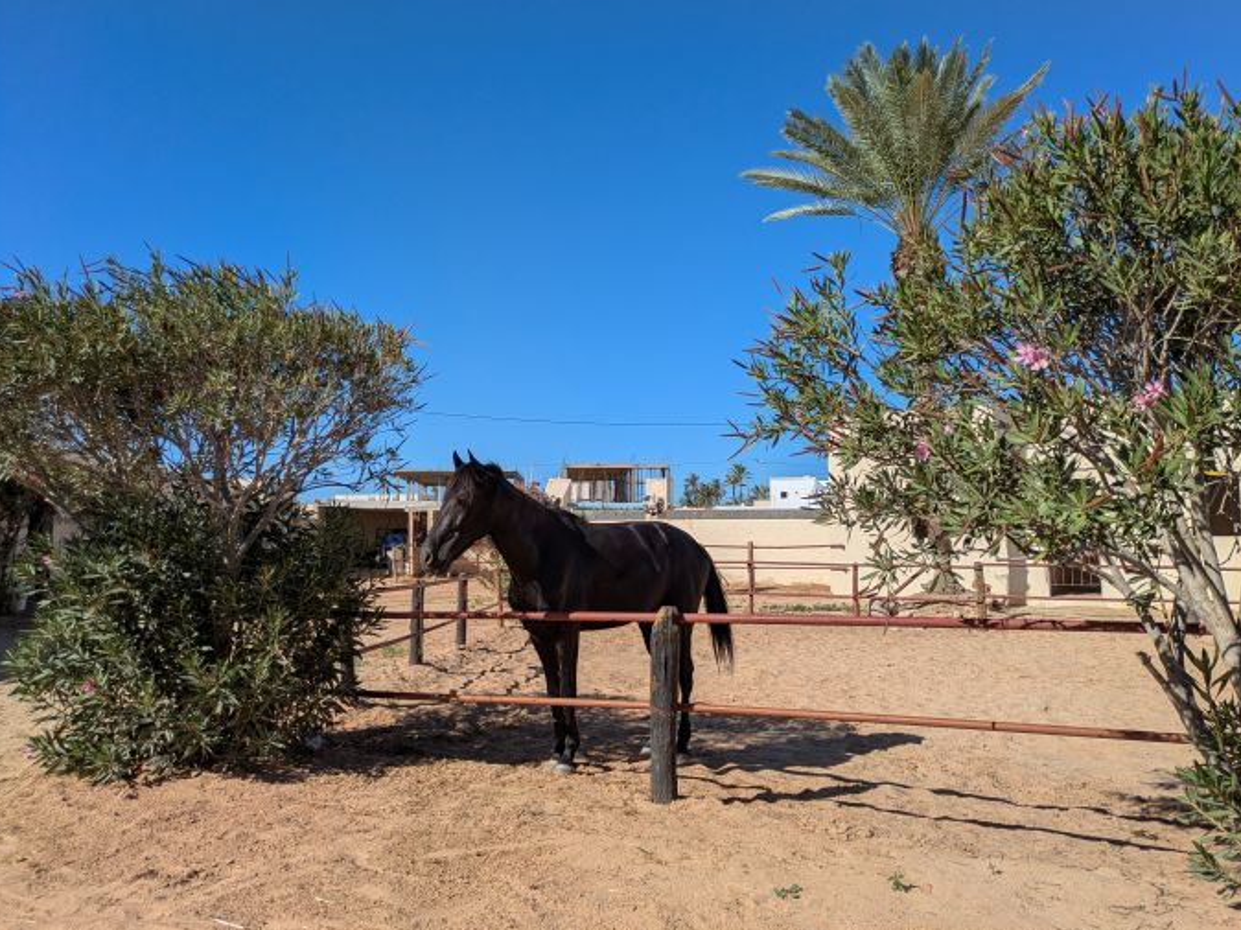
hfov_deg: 67.3
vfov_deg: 53.0
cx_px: 635
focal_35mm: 26
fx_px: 932
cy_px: 455
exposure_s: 1/3745
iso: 45
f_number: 1.89
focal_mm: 5.43
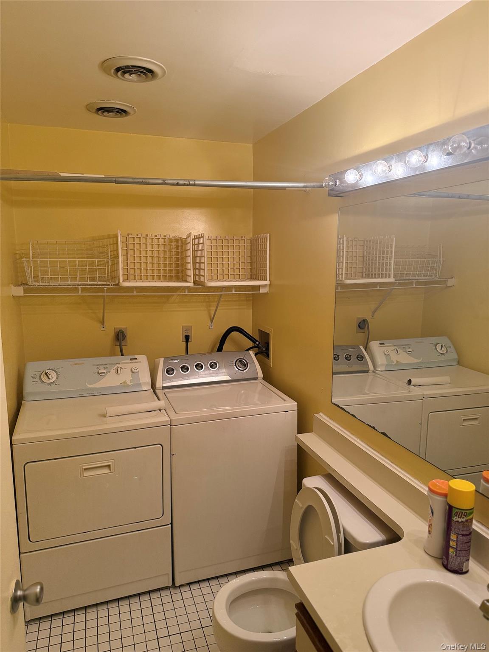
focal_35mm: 24
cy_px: 326
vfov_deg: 71.6
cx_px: 244
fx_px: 452
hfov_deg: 56.8
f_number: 1.78
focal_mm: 6.76
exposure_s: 1/129
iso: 200
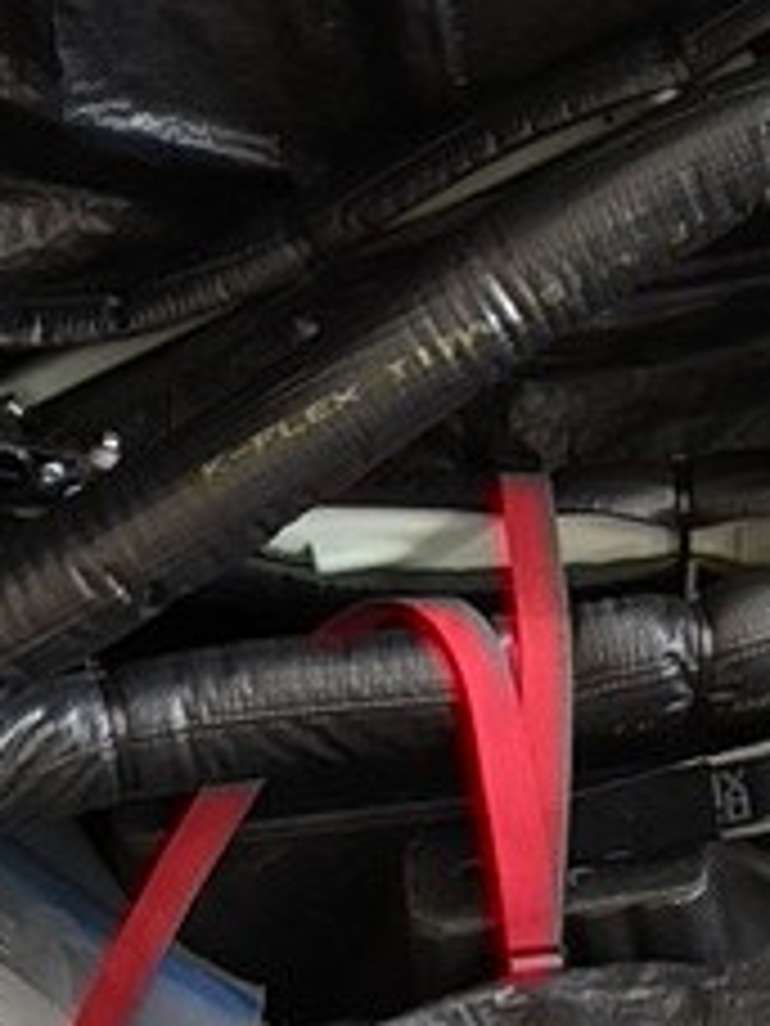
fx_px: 3470
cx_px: 1270
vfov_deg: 16.8
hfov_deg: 11.9
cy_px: 454
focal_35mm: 117
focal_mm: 5.96
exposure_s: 1/30
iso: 640
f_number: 1.6
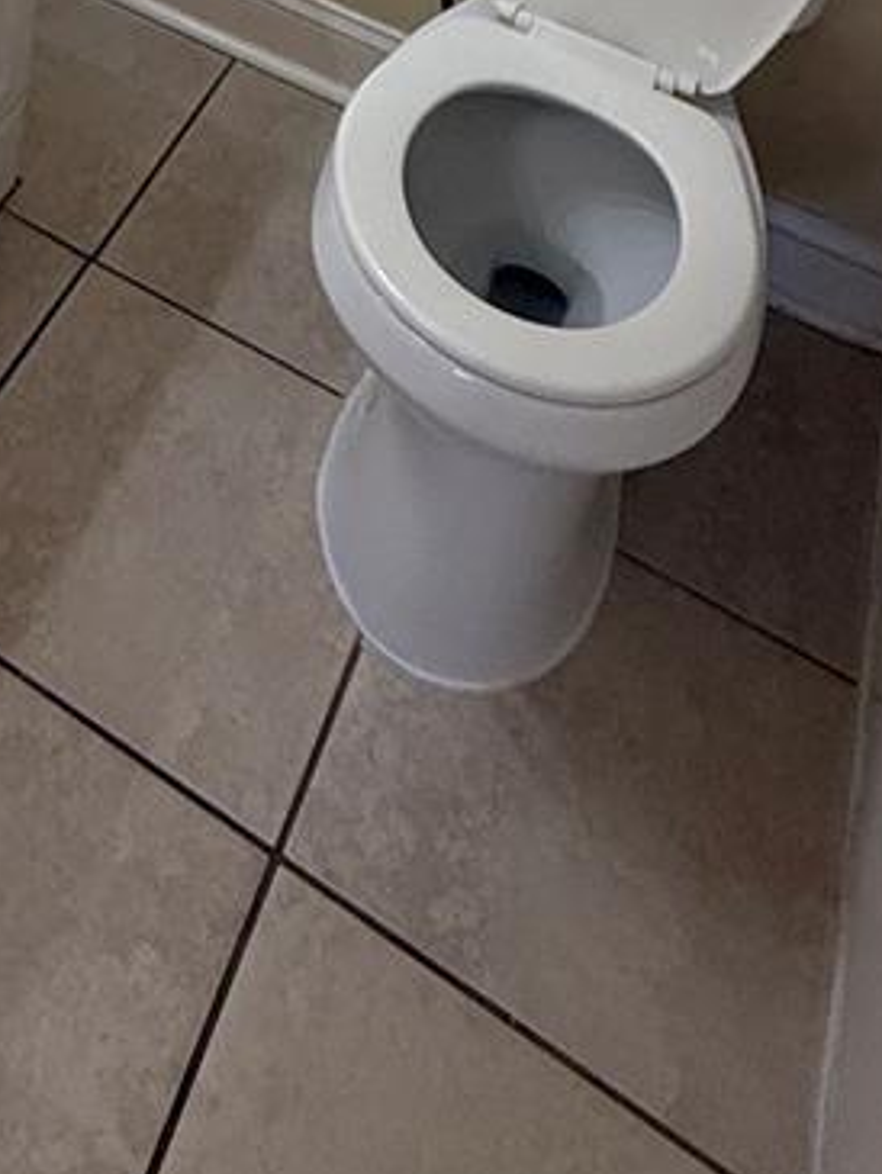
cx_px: 109
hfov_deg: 30.3
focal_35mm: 46
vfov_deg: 28.4
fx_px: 1562
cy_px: -553
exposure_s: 1/120
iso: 250
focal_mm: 2.22
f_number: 2.2
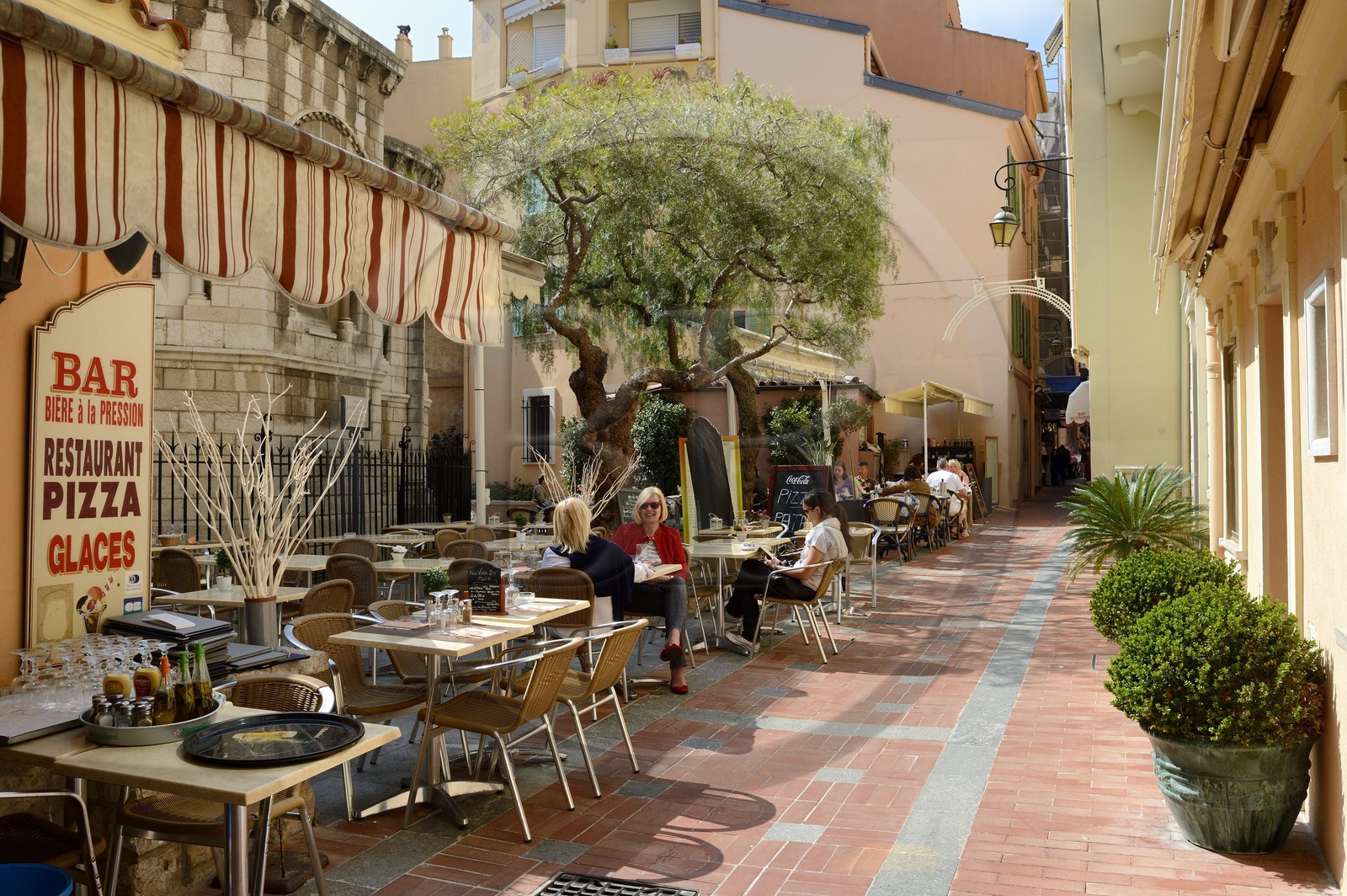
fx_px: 1084
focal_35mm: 29
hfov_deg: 63.7
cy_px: 448
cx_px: 674
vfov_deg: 44.9
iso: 200
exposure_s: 1/160
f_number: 10
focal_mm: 29
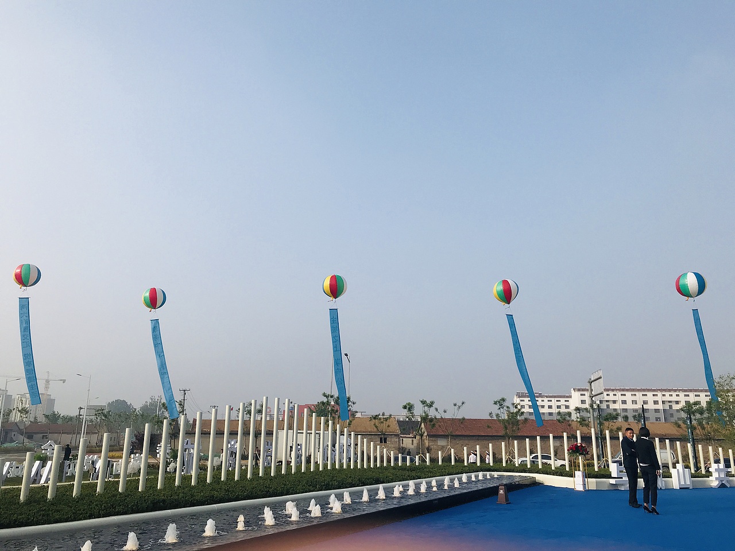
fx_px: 595
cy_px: 276
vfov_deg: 49.7
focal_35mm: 28
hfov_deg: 63.4
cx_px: 368
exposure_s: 1/3425
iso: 20
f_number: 1.8
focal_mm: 3.99
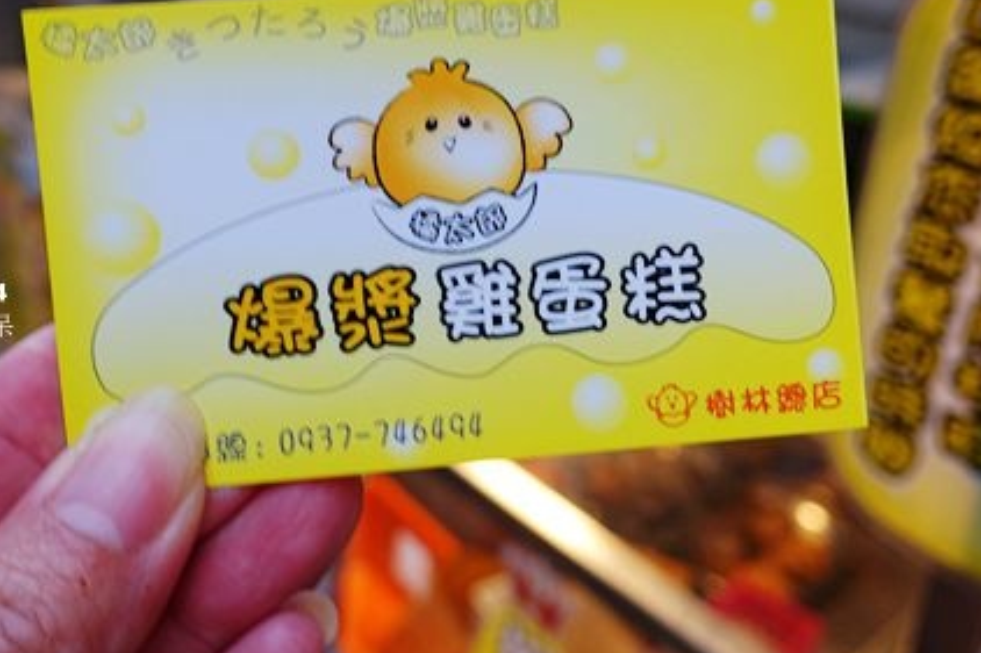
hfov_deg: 51.8
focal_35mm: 37
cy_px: 252
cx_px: 551
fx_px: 1008
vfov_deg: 35.7
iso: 125
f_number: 2.8
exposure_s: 1/30
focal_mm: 8.8
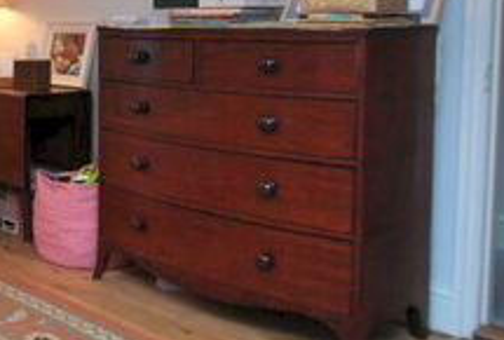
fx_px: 753
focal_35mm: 54
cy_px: 47
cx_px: -49
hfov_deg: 32.6
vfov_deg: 24.8
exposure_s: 1/30
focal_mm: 11
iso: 220
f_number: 3.8
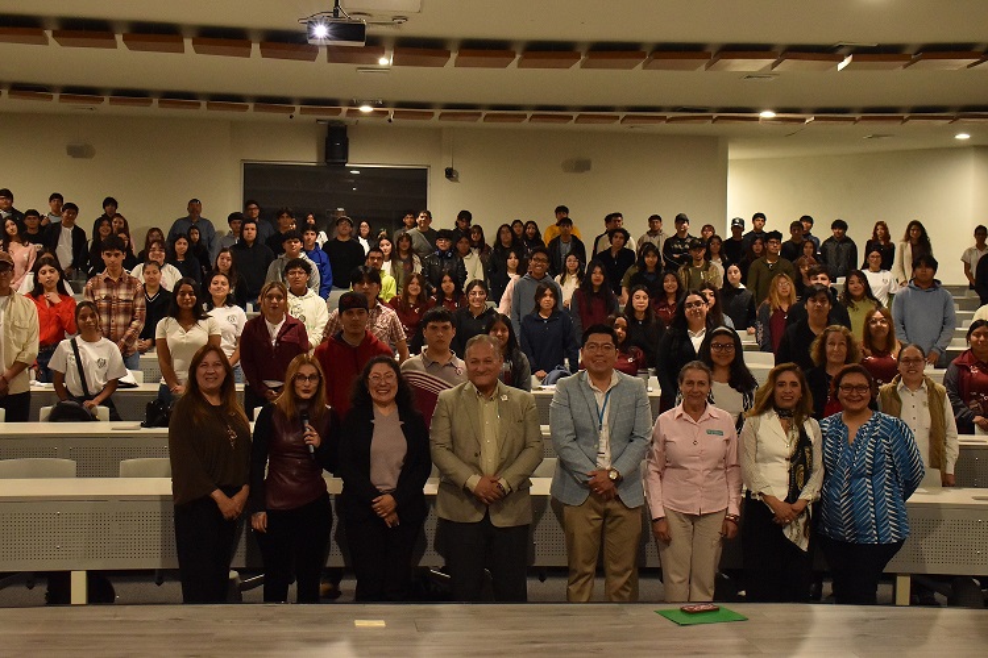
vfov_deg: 29.9
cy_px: 329
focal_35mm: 45
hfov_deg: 43.6
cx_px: 494
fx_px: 1235
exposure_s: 1/100
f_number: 6.3
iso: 2000
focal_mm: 30
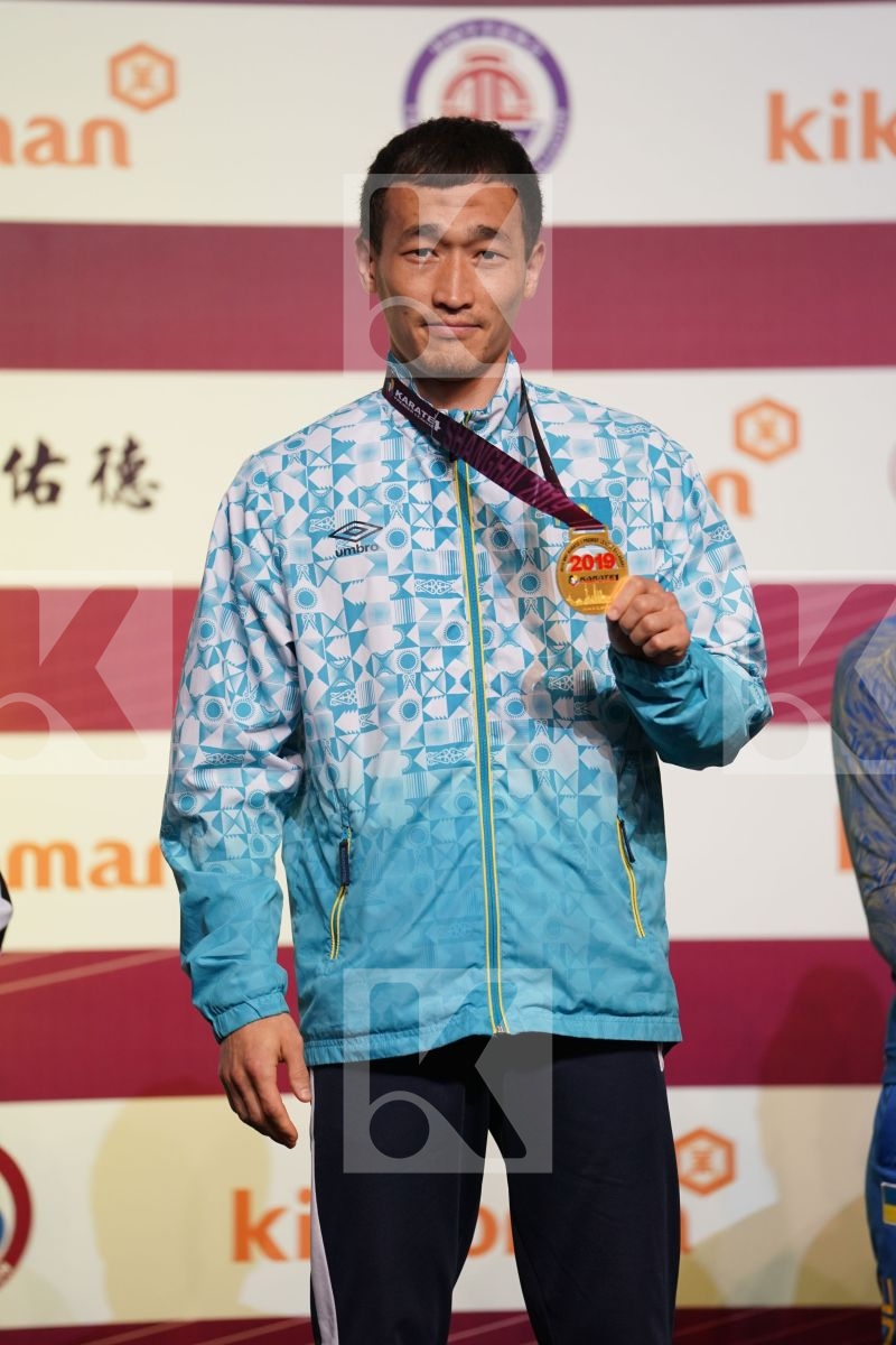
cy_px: 672
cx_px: 448
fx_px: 7466
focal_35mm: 200
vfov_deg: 10.3
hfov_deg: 6.9
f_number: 2.8
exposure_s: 1/250
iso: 1000
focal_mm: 200
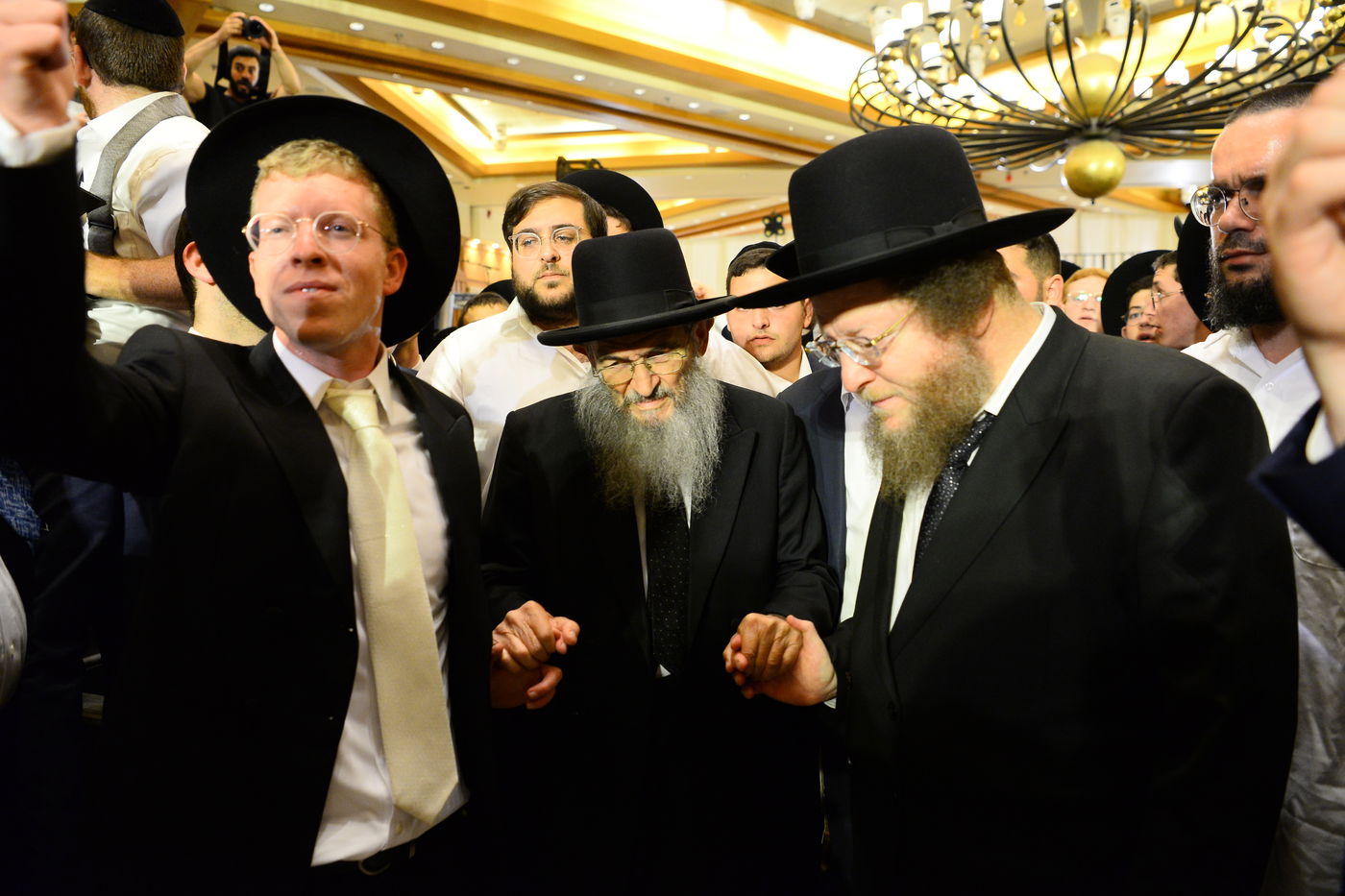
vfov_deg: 53.1
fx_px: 896
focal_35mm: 24
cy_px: 448
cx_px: 672
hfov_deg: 73.8
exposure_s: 1/160
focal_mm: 24
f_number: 3.5
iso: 2500
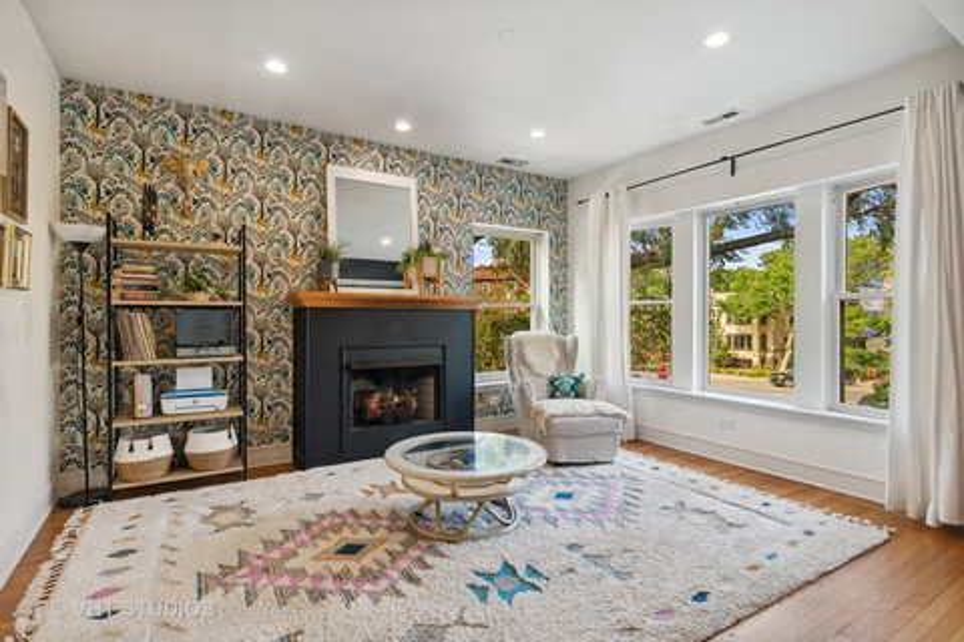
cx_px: 482
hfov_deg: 93.3
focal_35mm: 17
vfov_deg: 70.4
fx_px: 455
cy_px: 321
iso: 200
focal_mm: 17
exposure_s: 1/10
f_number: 8
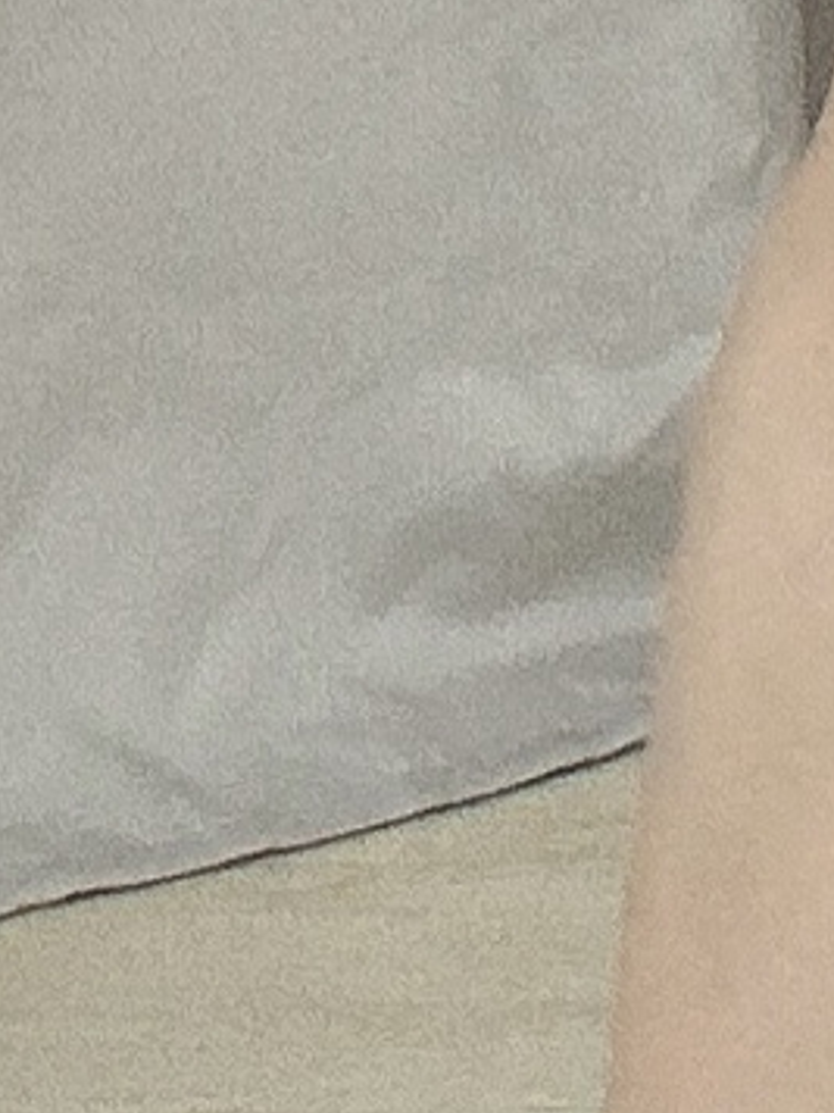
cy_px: -1272
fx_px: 4979
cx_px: 1431
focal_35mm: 155
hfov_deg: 9.2
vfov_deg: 11.3
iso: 80
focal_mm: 2.69
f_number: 1.9
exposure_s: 1/50
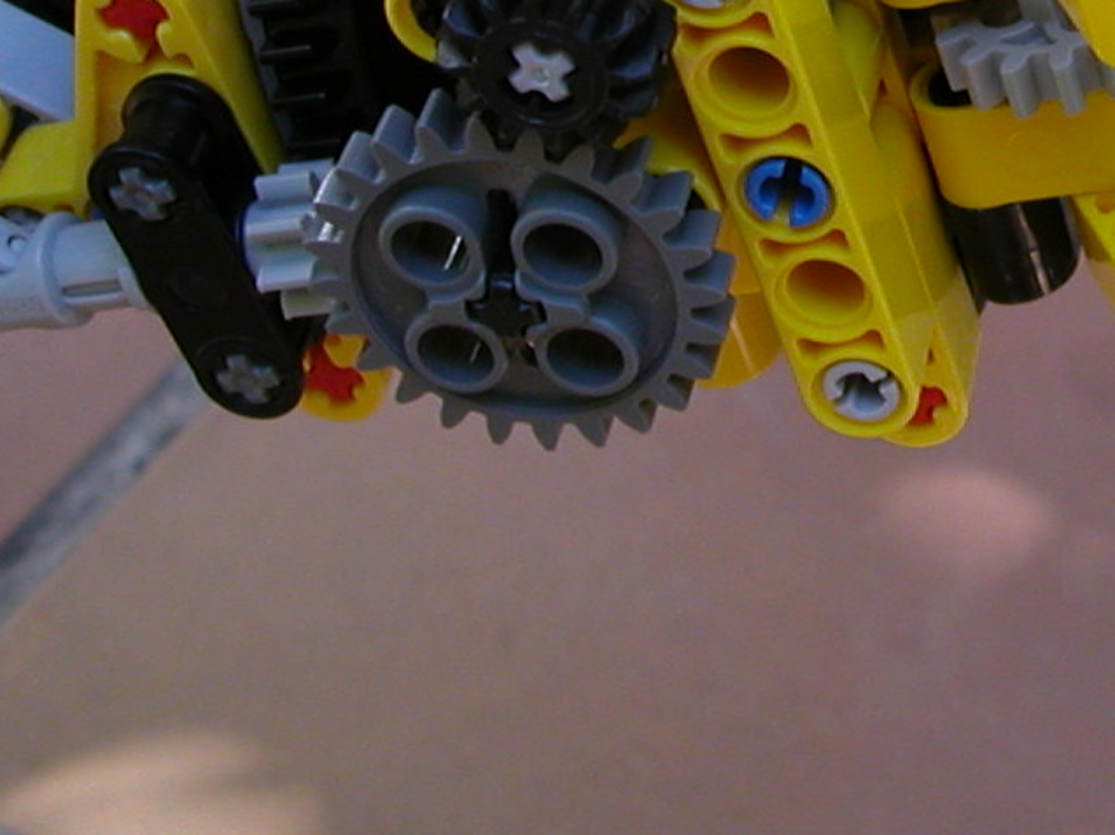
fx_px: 2994
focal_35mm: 93
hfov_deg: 20.2
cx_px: 1199
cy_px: -19
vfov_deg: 15.6
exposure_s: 1/158
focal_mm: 5.6
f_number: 2.7
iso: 100
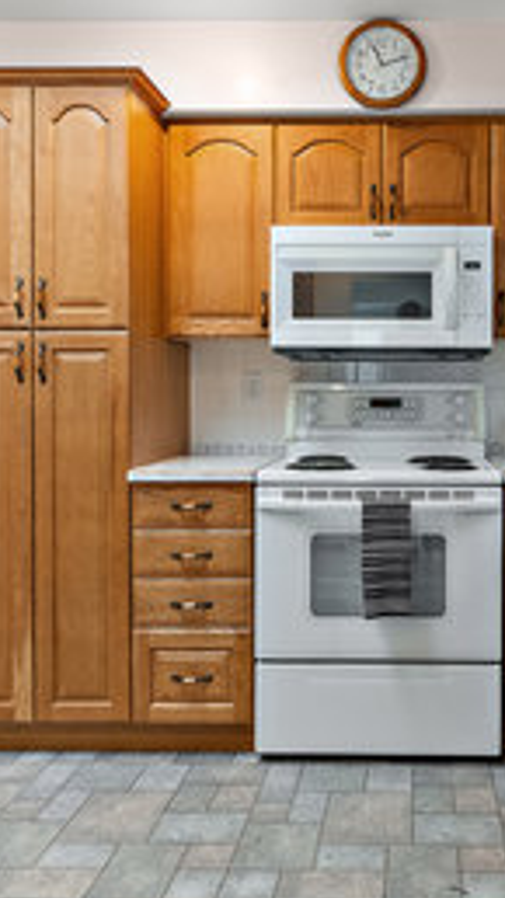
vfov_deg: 64.2
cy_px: 411
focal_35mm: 30
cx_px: 406
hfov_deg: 37.5
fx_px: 715
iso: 640
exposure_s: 1/4
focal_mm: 17
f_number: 9
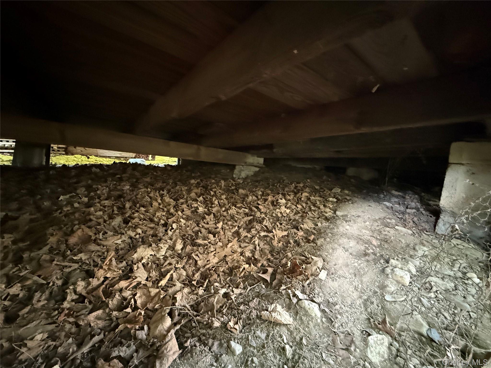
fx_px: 199
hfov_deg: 102.1
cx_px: 246
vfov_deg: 85.7
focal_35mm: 14
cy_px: 184
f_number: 2.2
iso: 2000
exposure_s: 1/30
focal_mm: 2.22
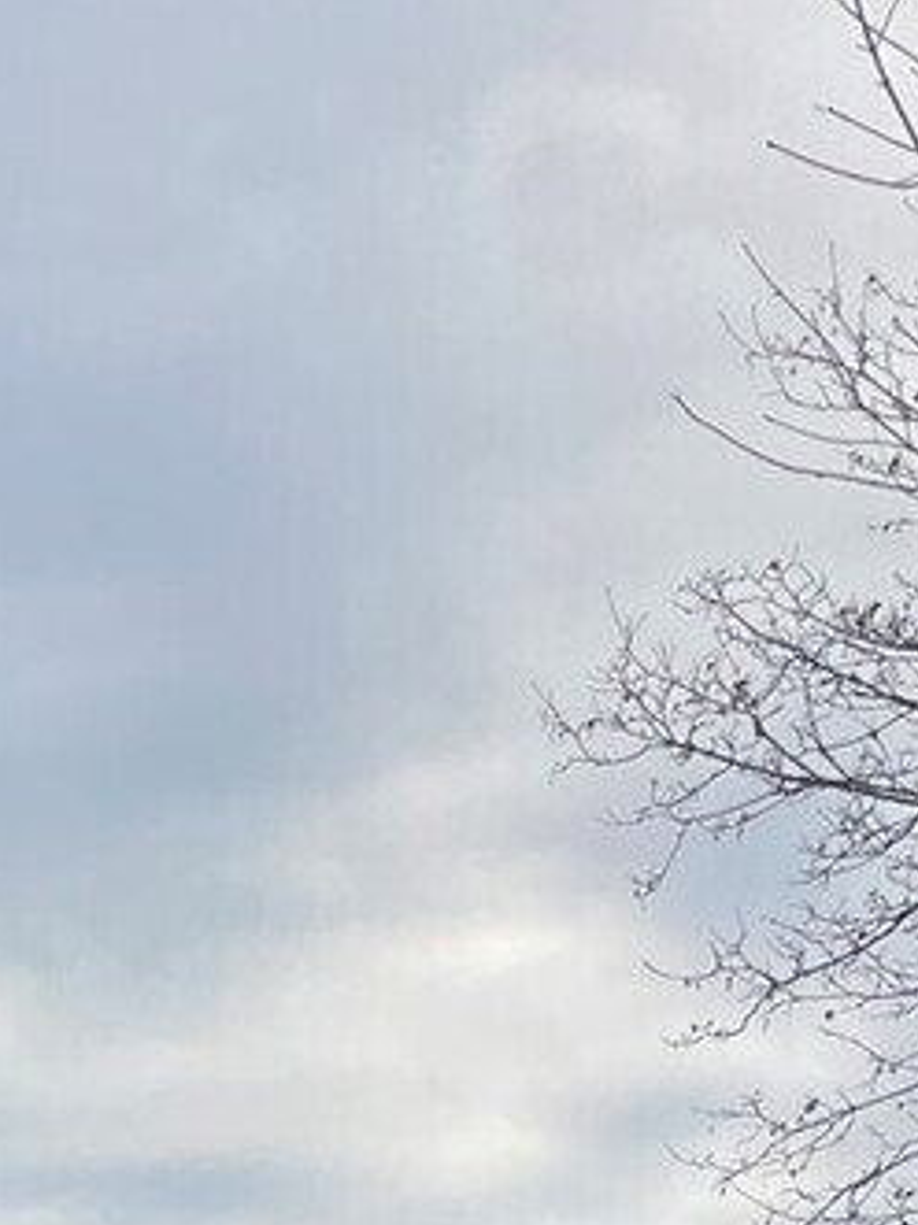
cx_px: -37
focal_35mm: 113
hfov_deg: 12.9
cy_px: 2565
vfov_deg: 14.2
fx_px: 3998
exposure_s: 1/410
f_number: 1.6
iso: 32
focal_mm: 4.2
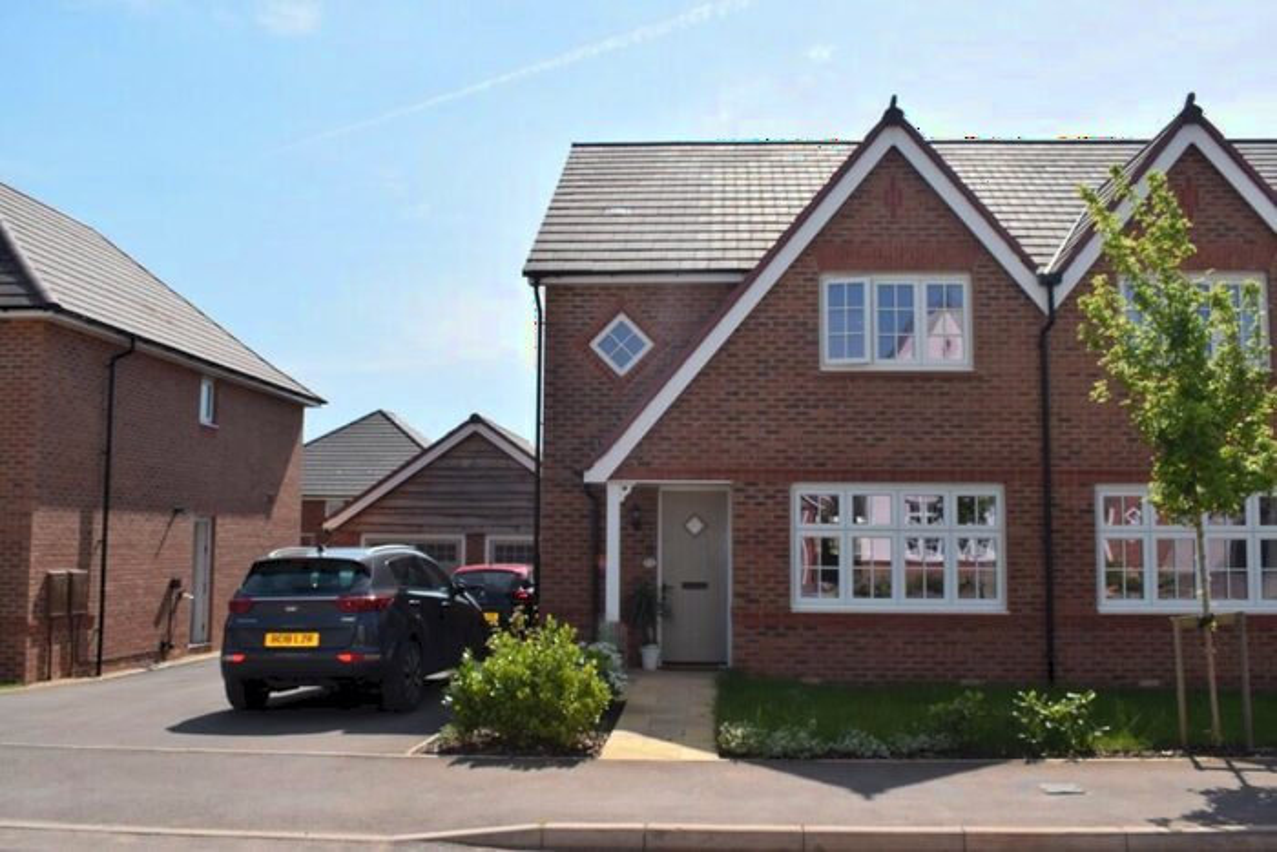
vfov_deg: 40.0
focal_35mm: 33
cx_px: 638
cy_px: 426
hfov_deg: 57.2
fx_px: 1171
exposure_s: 1/200
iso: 100
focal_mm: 22
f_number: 10
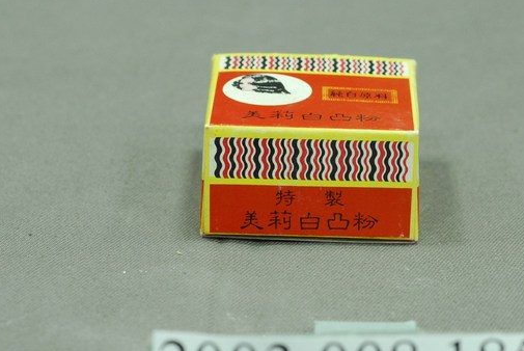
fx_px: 1661
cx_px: 306
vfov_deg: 12.1
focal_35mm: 114
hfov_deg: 17.9
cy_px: 185
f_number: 10
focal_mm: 60
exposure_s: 1/10
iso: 1000
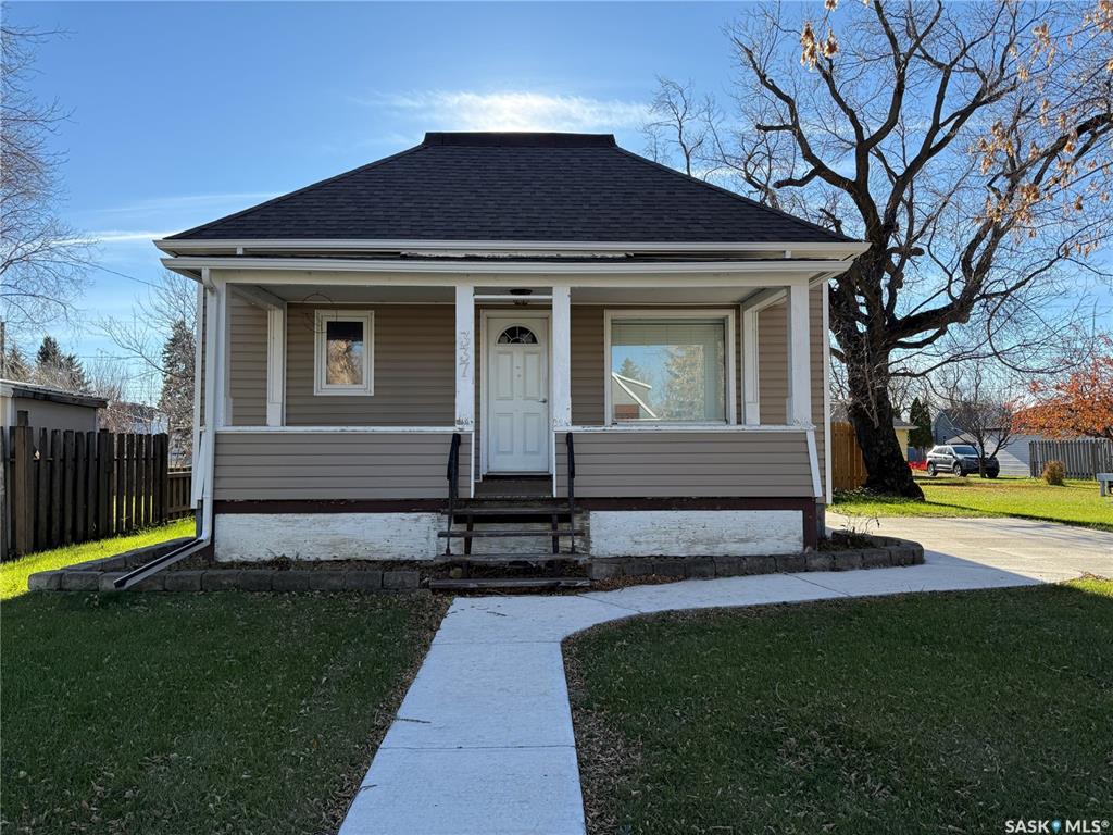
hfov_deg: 71.6
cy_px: 418
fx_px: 772
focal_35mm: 24
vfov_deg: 56.8
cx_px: 556
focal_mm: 6.76
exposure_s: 1/2525
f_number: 1.78
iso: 100
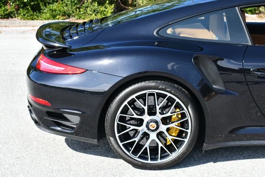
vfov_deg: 20.1
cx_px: 132
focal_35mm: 68
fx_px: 501
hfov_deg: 29.6
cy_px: 88
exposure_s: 1/250
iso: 200
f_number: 8
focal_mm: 34
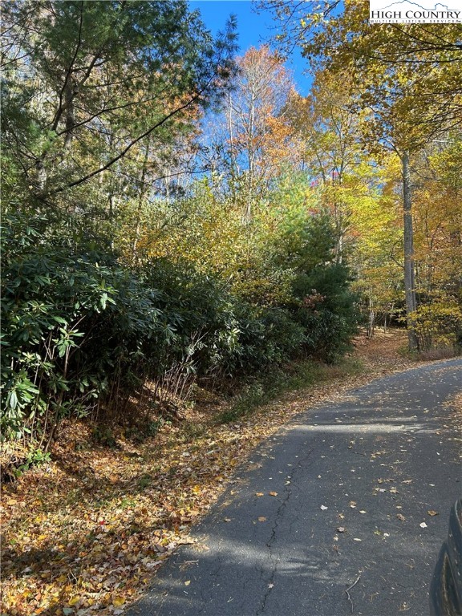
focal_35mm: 26
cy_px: 308
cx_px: 231
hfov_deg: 53.1
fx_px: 463
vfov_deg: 67.3
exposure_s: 1/330
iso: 50
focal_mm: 5.7
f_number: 1.5
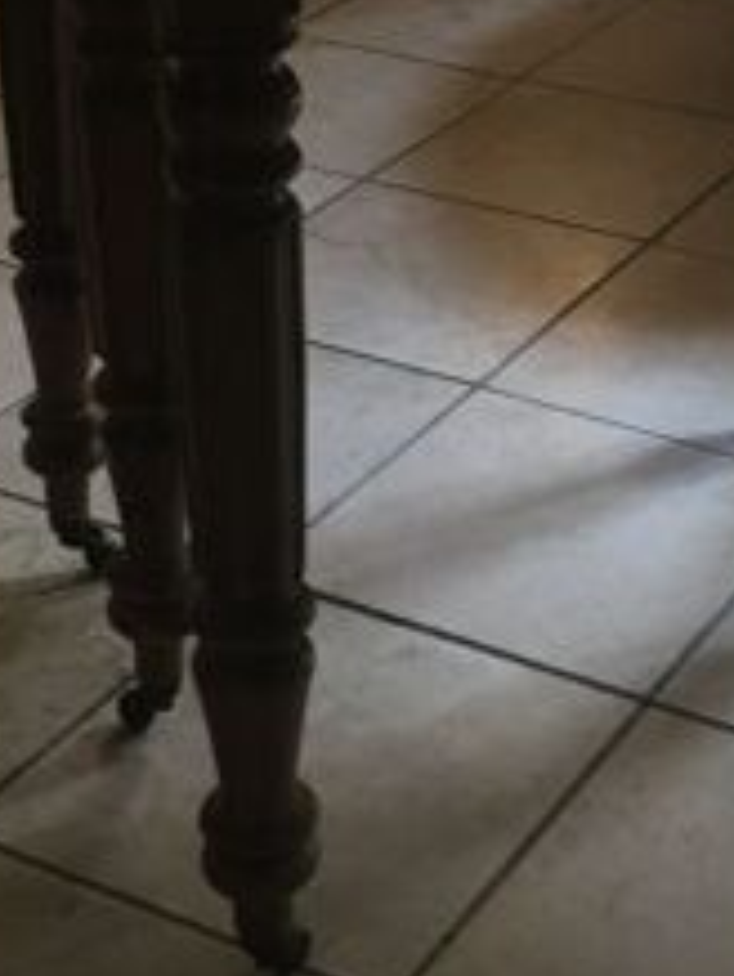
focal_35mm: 85
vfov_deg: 22.4
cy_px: 98
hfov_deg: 17.3
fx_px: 2398
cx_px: 577
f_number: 2.2
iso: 160
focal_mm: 4.15
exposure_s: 1/33
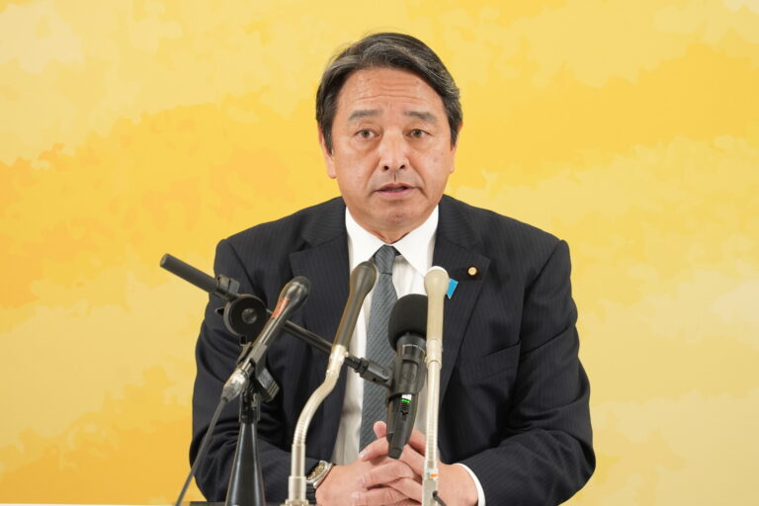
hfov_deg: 6.9
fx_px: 6325
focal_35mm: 300
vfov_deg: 4.6
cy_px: 253
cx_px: 380
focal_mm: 200
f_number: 5.6
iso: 1600
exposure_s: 1/100
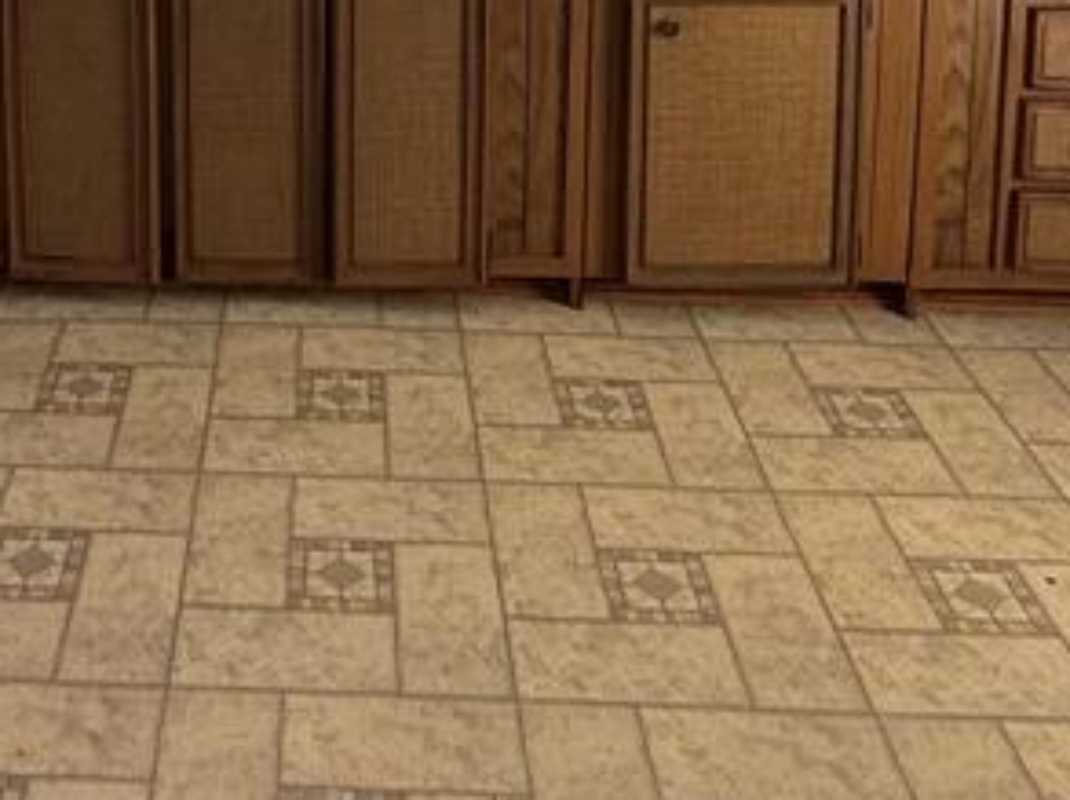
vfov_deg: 24.7
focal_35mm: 49
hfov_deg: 38.0
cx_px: 278
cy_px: -307
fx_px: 1513
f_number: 2.2
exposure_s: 1/142
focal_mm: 2.22
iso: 64
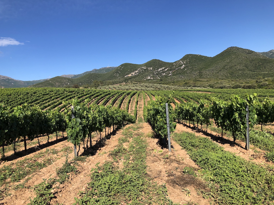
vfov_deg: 49.8
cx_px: 137
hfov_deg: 63.4
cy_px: 102
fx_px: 222
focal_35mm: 28
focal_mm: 3.99
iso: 20
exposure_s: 1/1779
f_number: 1.8
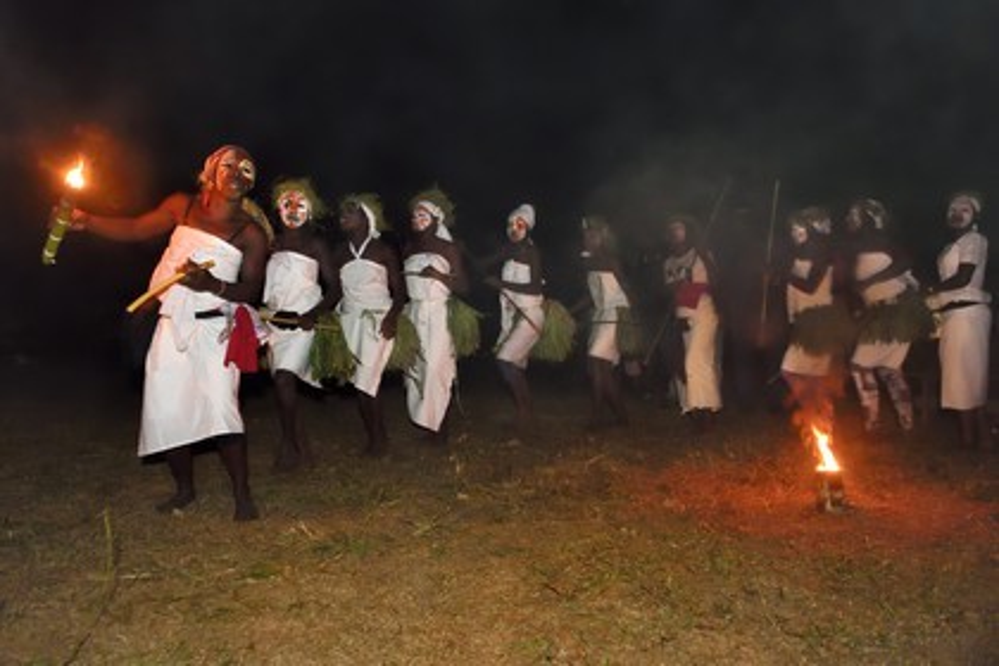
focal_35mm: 24
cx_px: 500
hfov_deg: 73.7
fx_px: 666
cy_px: 333
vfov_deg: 53.1
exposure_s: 1/25
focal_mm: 24
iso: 6400
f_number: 4
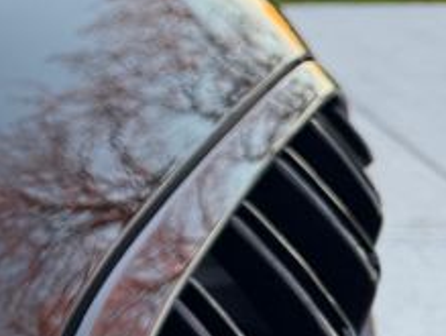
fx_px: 903
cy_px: 155
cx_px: -200
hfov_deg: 23.1
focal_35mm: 70
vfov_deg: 21.1
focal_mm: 6.76
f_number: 1.78
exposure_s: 1/178
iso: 125
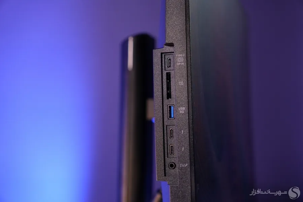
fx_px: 631
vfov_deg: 18.2
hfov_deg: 27.0
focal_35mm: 75
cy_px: 101
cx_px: 152
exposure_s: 1/80
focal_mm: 50
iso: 640
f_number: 2.8
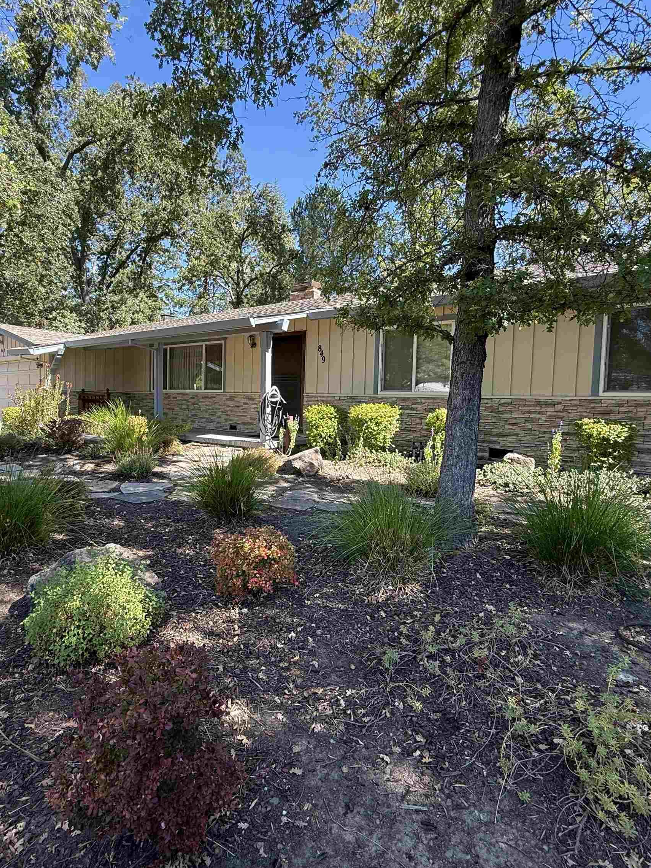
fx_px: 476
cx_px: 294
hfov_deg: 68.5
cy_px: 430
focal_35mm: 19
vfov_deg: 84.7
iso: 50
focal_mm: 2.22
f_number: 2.2
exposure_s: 1/228
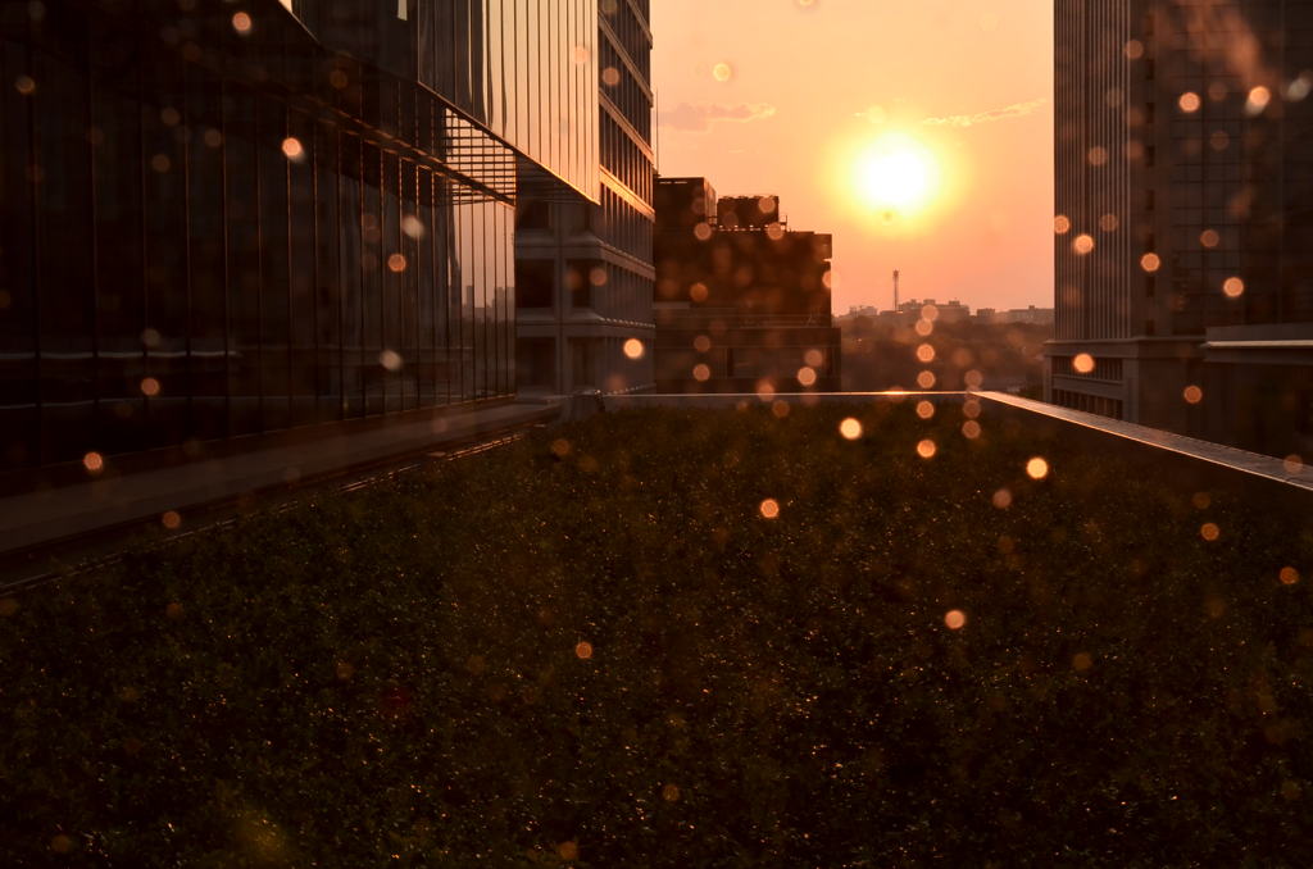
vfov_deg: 25.6
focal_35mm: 52
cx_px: 656
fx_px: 1911
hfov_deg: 37.9
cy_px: 434
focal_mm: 35
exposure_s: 1/80
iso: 320
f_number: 16
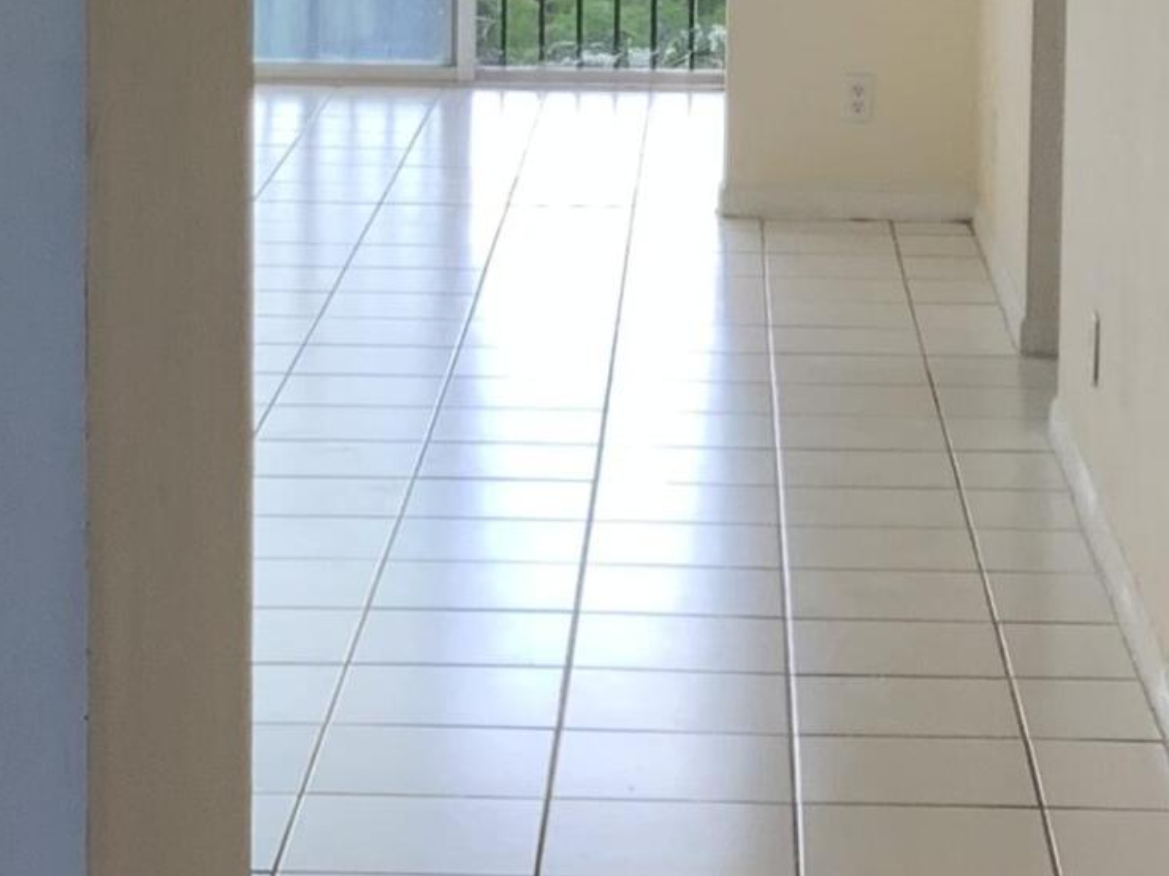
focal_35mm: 121
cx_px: 763
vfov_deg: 12.1
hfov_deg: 16.3
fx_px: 4085
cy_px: 52
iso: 32
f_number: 2.4
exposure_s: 1/120
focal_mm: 3.3
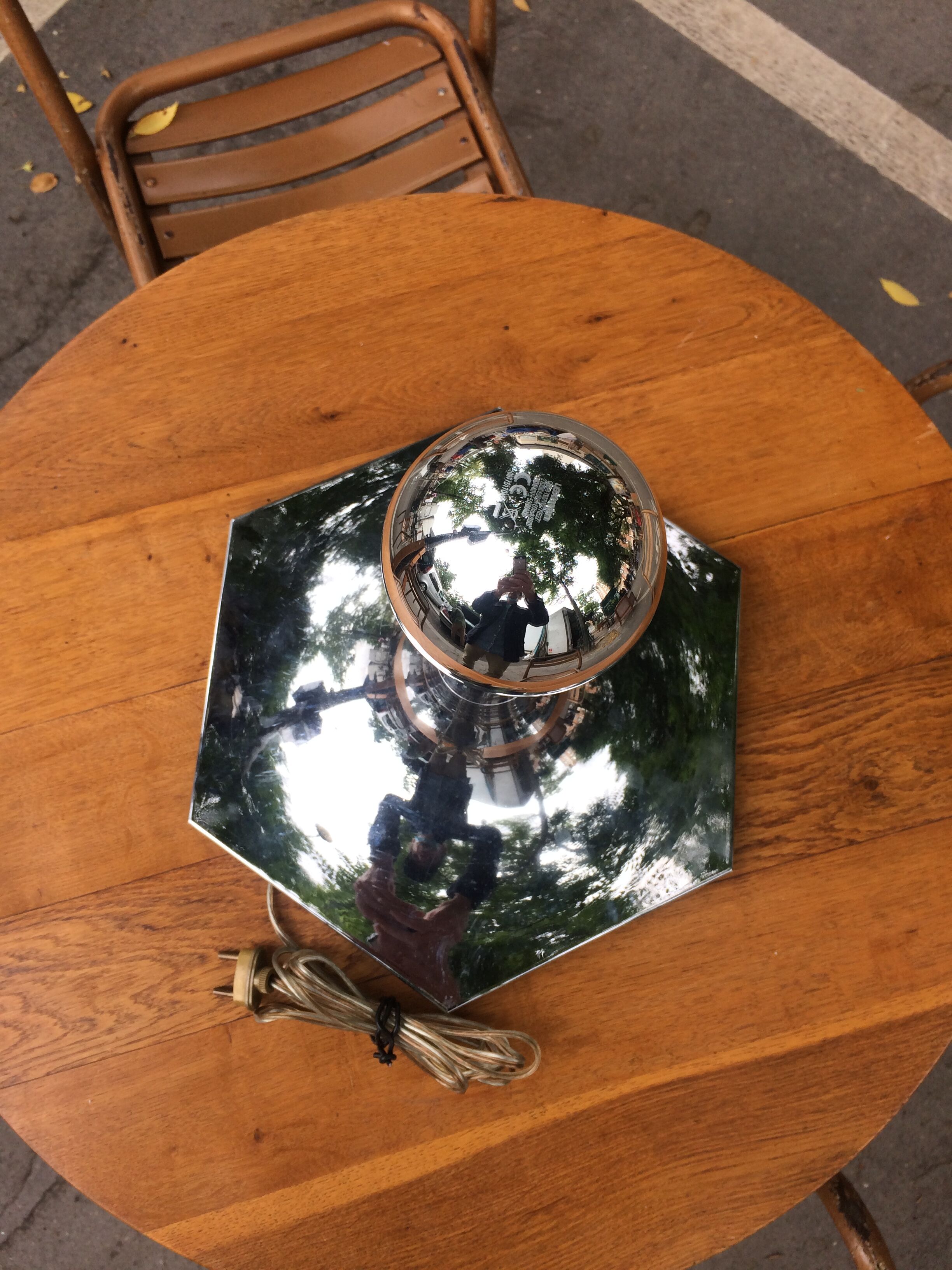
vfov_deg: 61.7
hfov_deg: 48.2
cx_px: 476
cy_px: 635
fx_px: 1063
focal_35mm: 29
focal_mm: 4.15
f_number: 2.2
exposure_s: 1/427
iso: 32
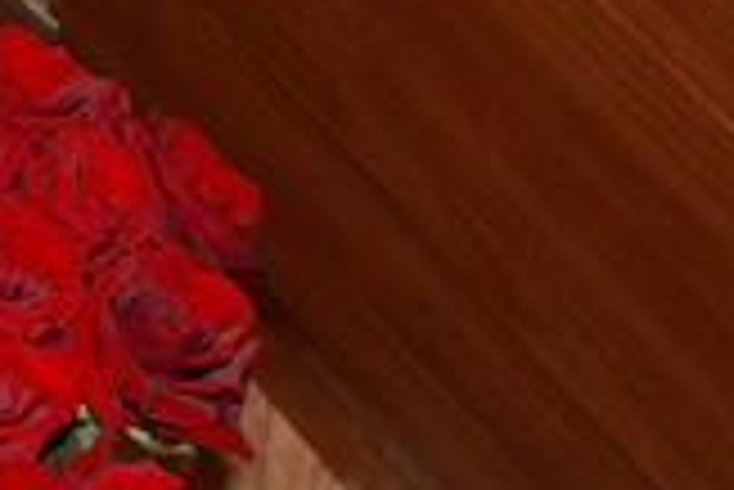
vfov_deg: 12.6
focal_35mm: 108
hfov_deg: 17.8
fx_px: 2204
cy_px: 398
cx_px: -189
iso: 400
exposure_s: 1/60
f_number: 5.6
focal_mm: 26
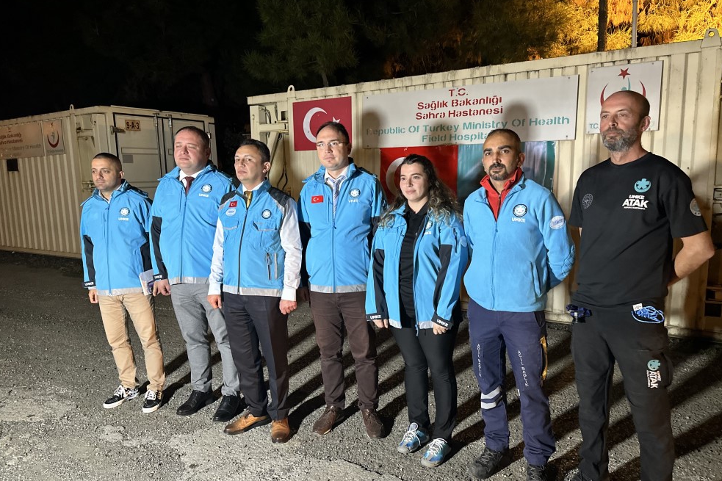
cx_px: 372
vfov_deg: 49.5
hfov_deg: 69.4
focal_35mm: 26
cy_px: 249
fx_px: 521
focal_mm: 6.86
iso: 640
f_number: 1.78
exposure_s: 1/33
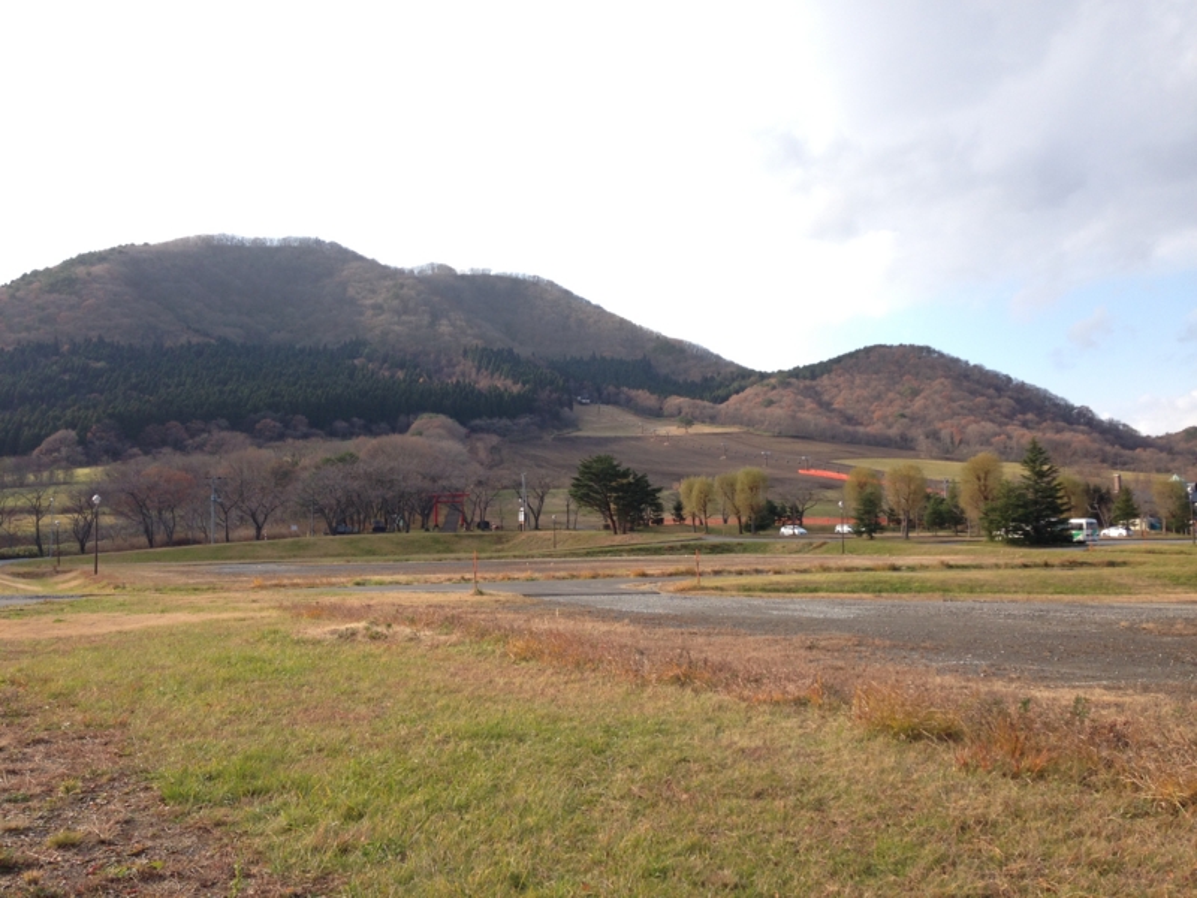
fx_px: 1141
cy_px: 449
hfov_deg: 55.4
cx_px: 598
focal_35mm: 33
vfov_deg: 42.9
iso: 50
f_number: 2.4
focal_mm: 4.12
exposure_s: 1/565
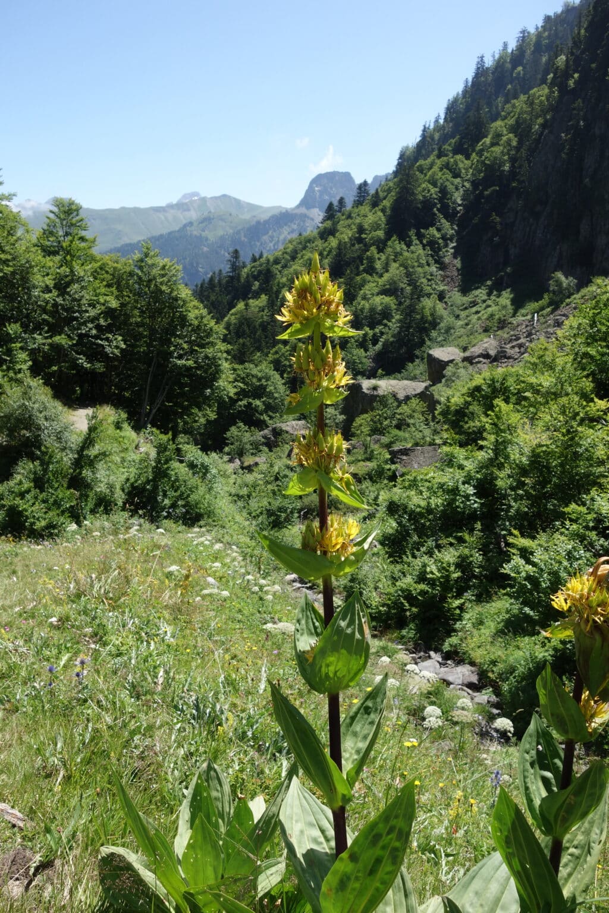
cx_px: 304
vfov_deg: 65.5
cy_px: 456
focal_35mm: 28
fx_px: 710
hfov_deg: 46.4
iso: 125
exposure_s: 1/320
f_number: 5.6
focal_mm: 10.4
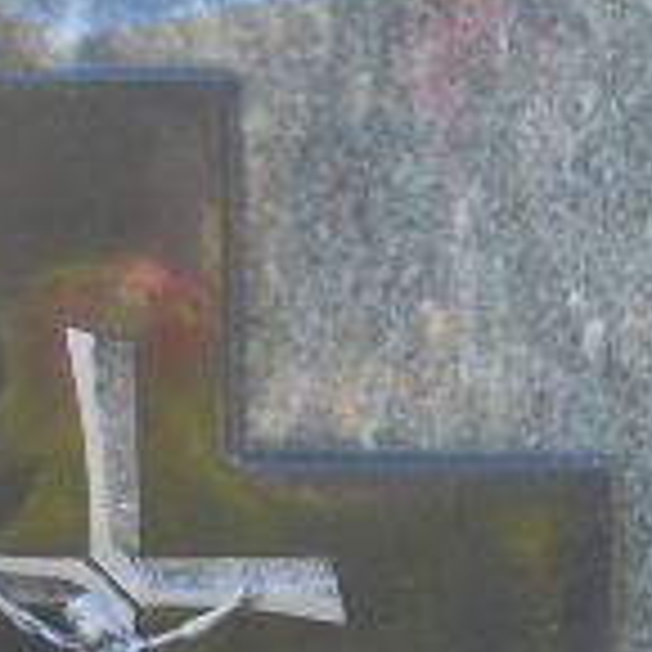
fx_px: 6052
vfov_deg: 6.1
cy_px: 737
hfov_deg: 6.1
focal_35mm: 284
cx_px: 701
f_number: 6.1
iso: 160
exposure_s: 1/30
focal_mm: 13.1
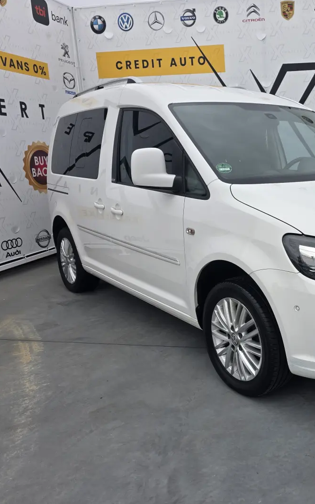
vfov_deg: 58.1
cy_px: 251
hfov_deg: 35.8
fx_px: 453
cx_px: 290
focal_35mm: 33
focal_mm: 6.3
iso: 25
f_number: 1.7
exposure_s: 1/100
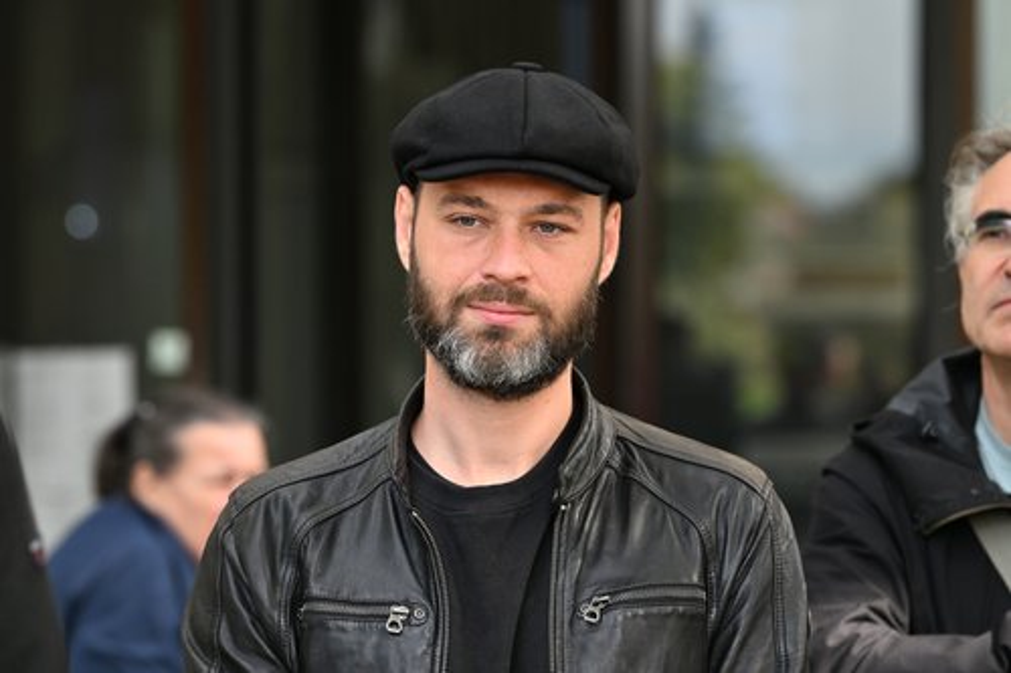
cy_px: 336
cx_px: 506
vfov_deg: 6.9
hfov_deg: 10.3
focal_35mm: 200
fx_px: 5614
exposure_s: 1/500
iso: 500
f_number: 5.6
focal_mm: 200
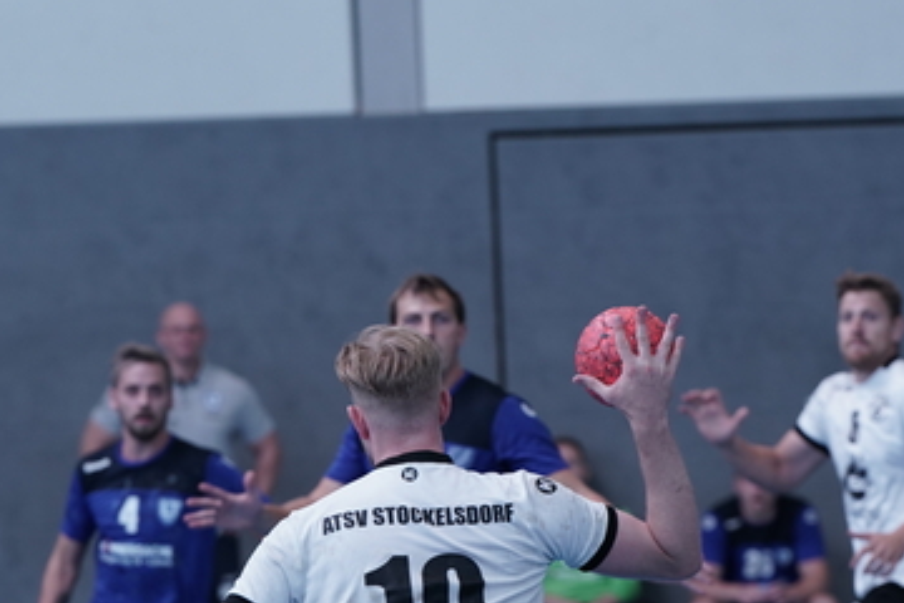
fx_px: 6001
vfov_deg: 5.7
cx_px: 411
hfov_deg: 8.6
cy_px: 469
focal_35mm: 239
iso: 1000
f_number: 4
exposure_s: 1/500
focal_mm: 135
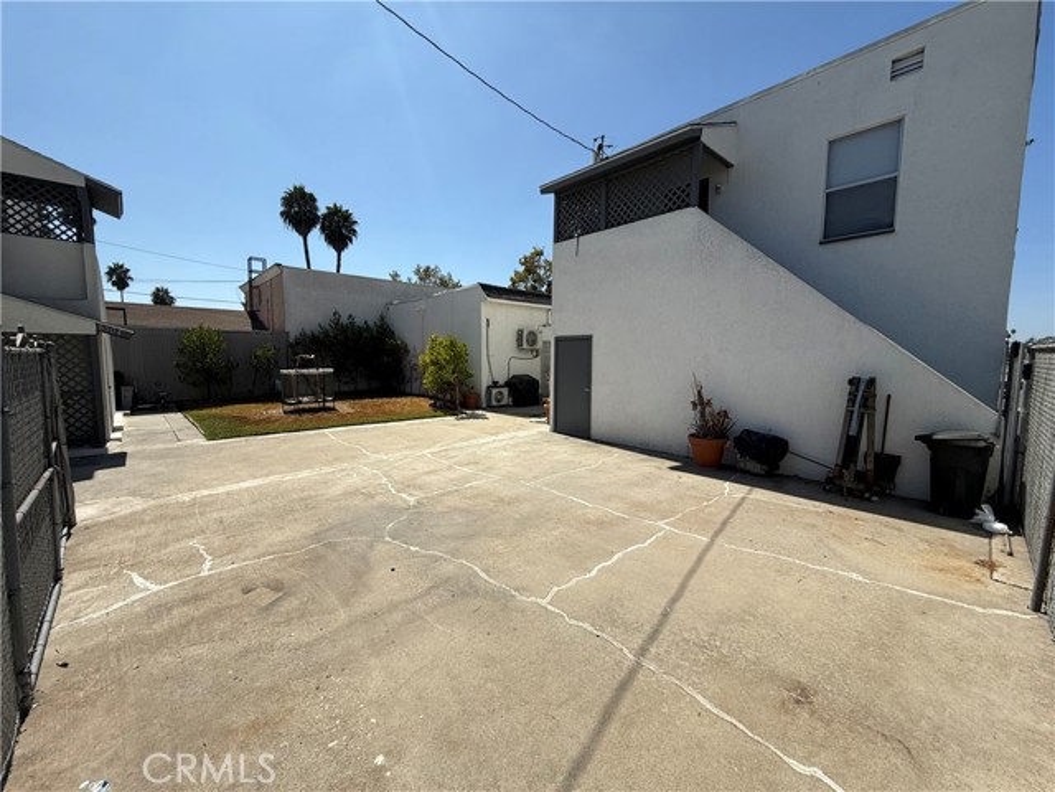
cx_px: 528
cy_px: 396
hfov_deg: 102.1
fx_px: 427
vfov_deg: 85.7
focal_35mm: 14
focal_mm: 2.22
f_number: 2.2
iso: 50
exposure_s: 1/2976
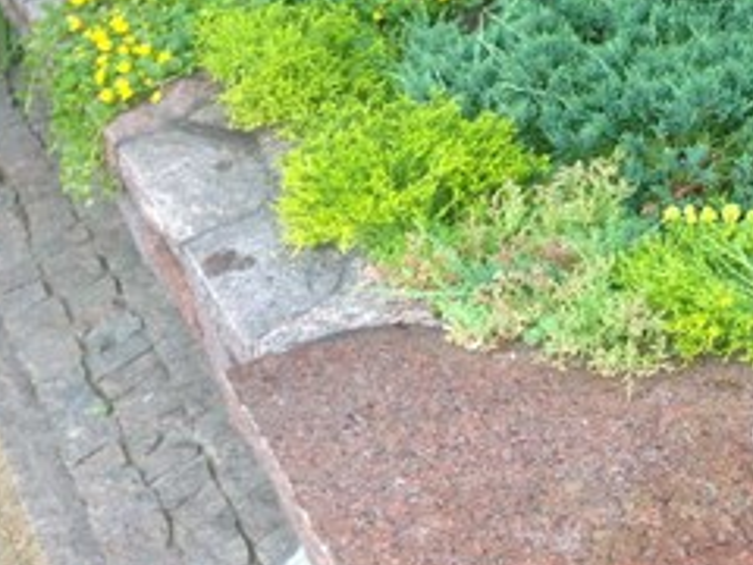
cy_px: -47
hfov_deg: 21.0
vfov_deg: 16.3
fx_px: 1914
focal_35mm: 88
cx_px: 857
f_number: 2.4
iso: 80
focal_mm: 4.12
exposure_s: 1/120
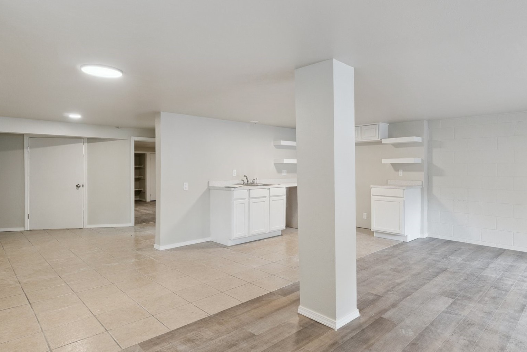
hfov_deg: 83.8
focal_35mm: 20
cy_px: 166
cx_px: 284
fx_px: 293
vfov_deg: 61.9
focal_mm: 10
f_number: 6.3
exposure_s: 1/25
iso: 200
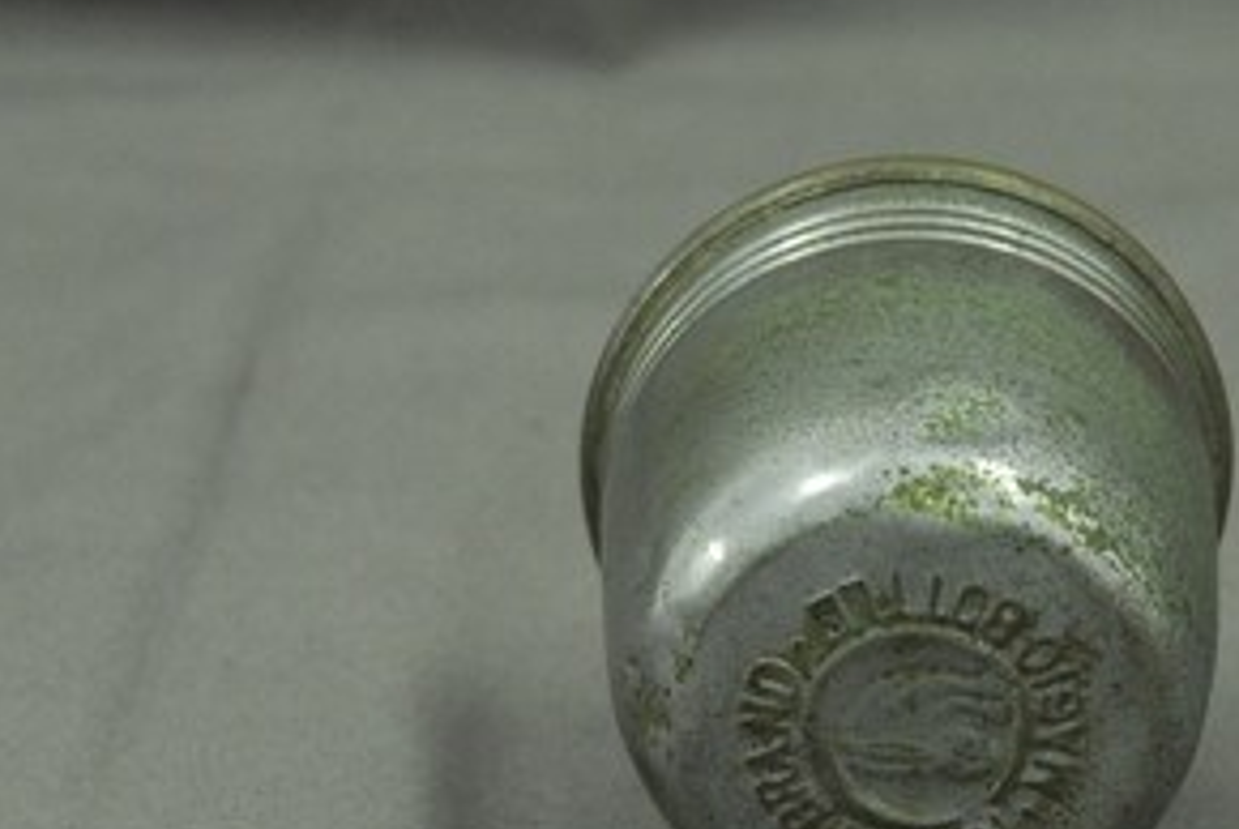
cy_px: 709
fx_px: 7993
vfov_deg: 5.9
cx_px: 914
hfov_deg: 8.9
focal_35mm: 232
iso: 1000
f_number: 8
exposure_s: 1/8
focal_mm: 70
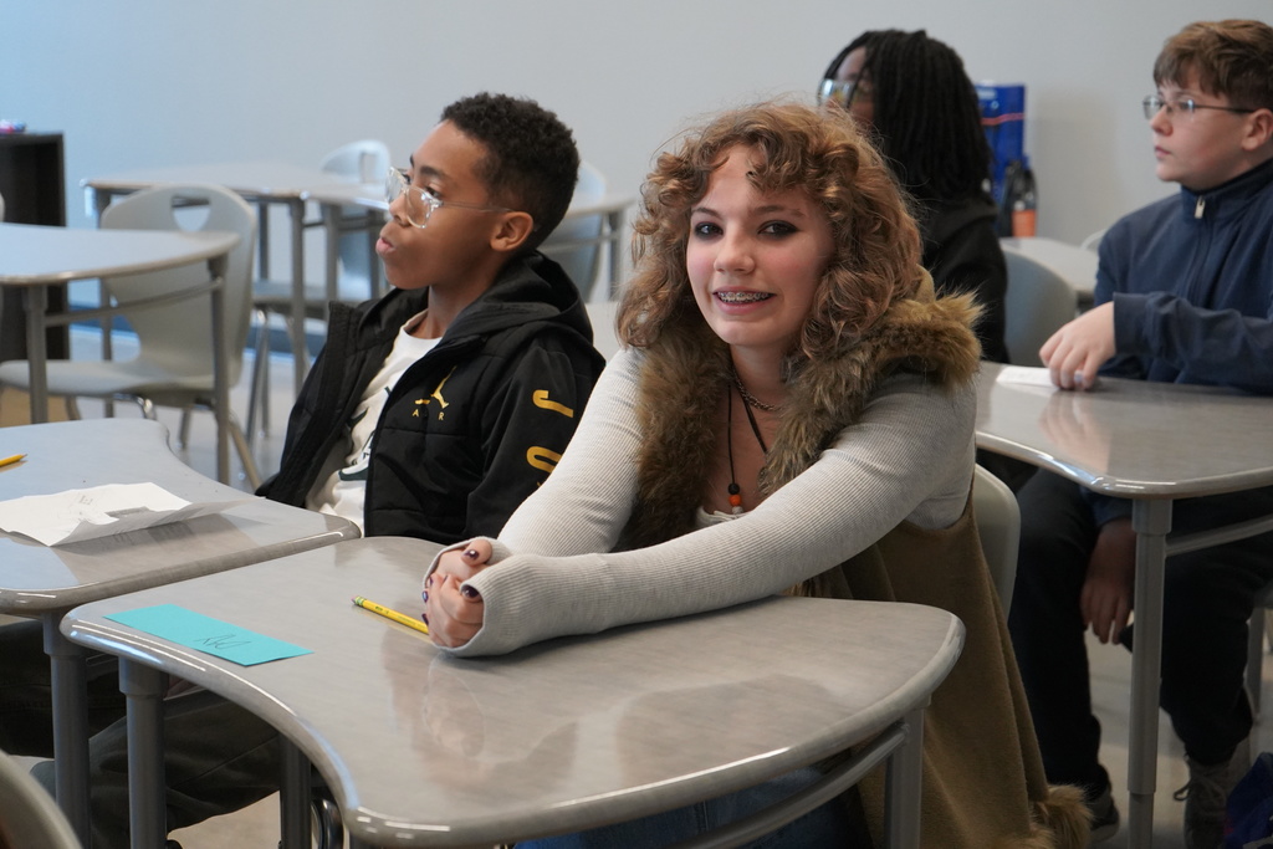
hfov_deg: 28.8
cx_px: 636
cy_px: 424
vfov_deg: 19.5
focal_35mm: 70
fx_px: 2475
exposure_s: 1/160
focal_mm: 70
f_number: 5.6
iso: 6400
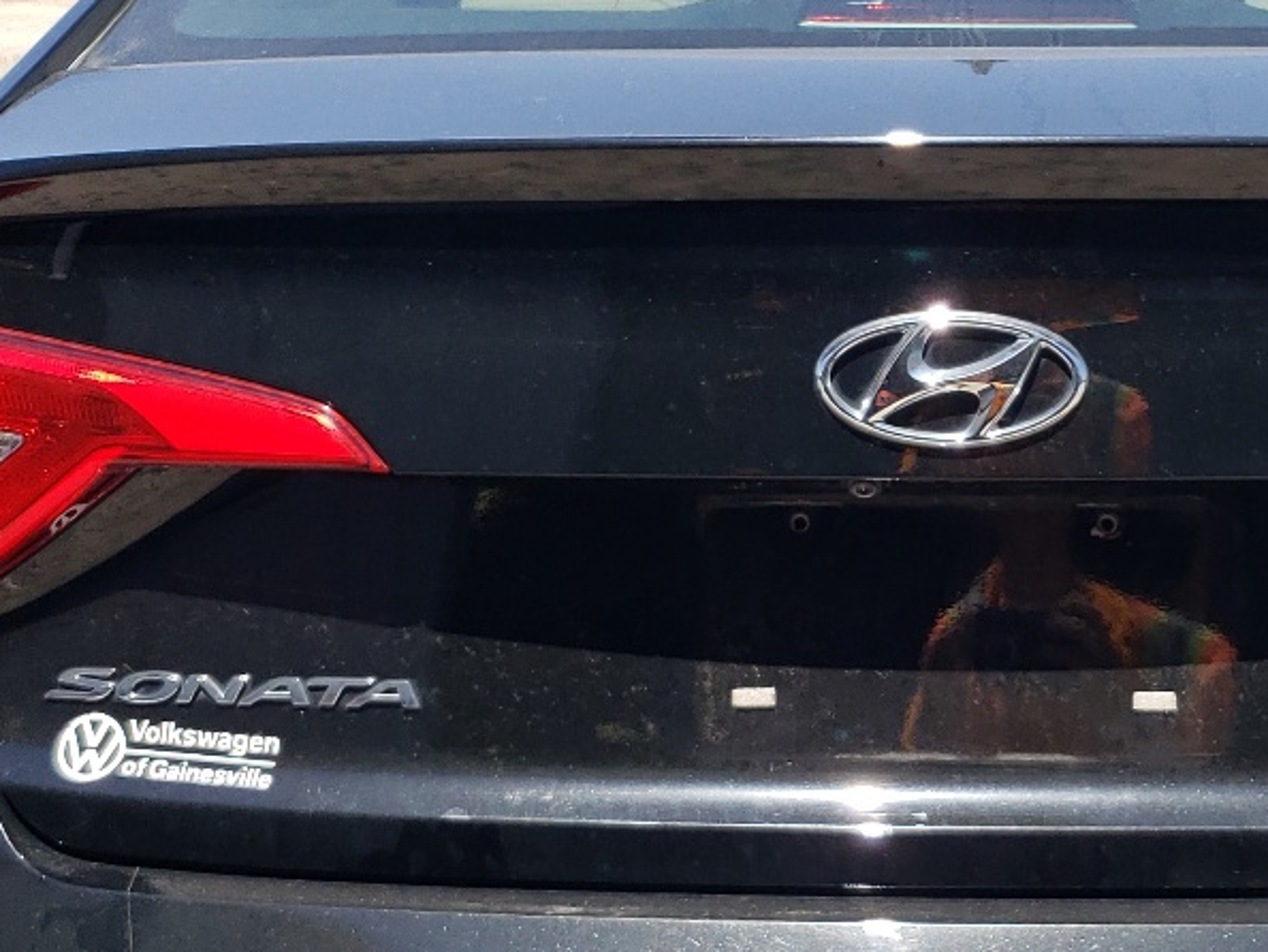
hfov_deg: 27.4
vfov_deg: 21.0
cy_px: 555
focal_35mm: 70
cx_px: 965
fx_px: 2565
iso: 50
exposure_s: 1/2000
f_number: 1.5
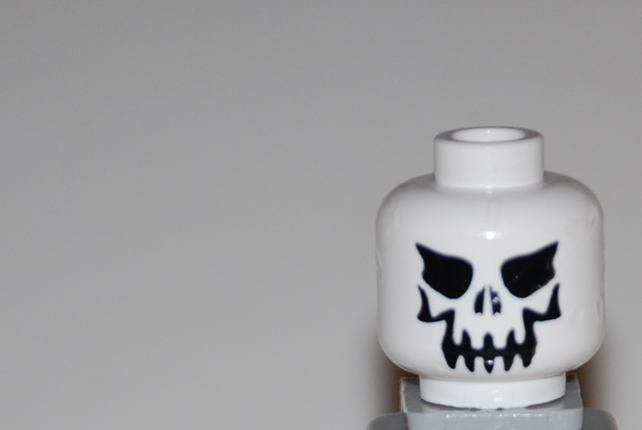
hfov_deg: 2.6
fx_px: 14052
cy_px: 806
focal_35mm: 787
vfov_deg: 1.7
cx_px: 467
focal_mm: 130
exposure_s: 1/60
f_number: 5
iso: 200
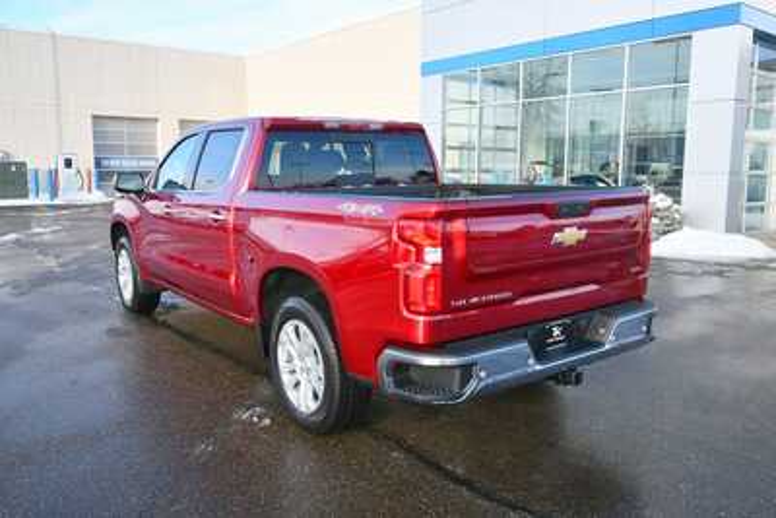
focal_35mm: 30
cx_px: 388
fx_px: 647
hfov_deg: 61.9
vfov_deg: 43.6
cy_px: 259
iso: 200
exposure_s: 1/250
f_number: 5.6
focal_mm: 20
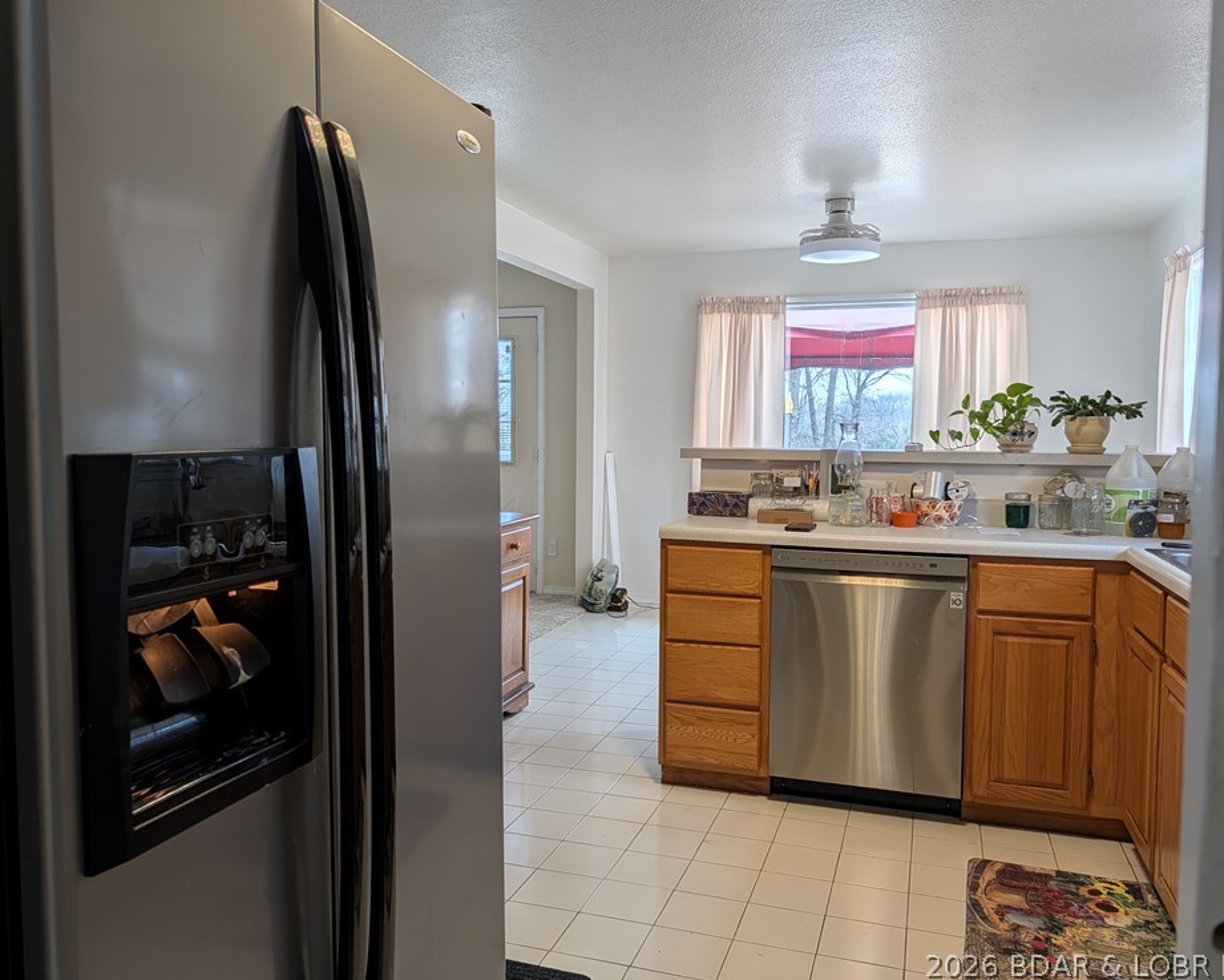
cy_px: 477
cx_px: 608
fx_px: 942
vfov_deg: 54.9
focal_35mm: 26
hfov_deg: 66.0
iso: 18
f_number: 1.68
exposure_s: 1/321
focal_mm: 6.9
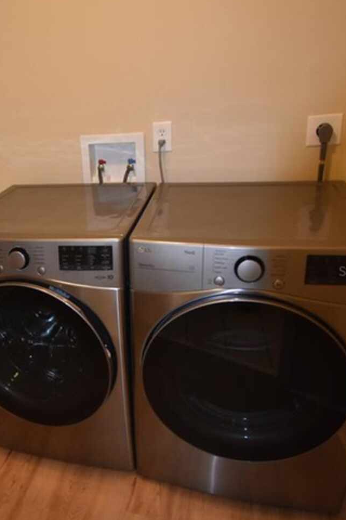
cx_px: 51
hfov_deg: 41.0
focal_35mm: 30
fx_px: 432
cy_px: 271
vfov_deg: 61.9
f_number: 4.5
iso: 1400
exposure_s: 1/125
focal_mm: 10
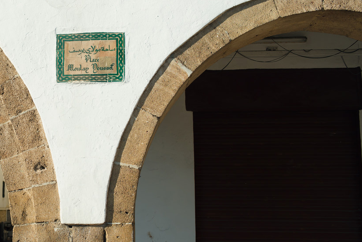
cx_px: 22
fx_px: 684
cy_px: 102
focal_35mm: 68
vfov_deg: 20.0
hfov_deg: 28.3
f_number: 5.6
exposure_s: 1/400
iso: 100
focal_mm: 35
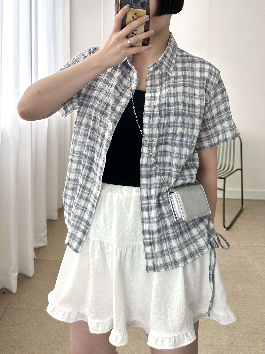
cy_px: 177
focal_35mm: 24
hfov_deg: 56.8
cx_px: 132
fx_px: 245
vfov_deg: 71.6
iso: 80
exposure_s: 1/274
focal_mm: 6.86
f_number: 1.78
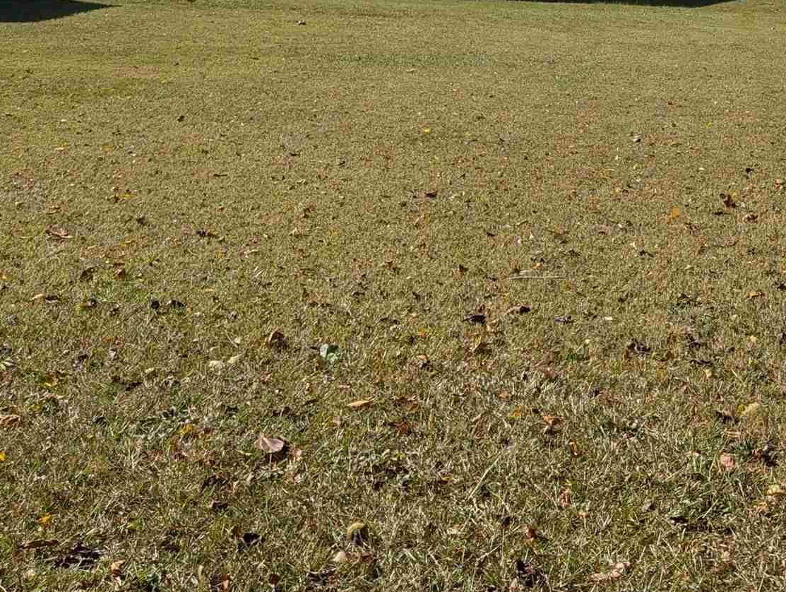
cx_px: 618
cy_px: 43
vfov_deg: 21.7
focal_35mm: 66
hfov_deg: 28.8
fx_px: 1501
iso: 18
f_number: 1.68
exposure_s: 1/2237
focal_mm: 6.9
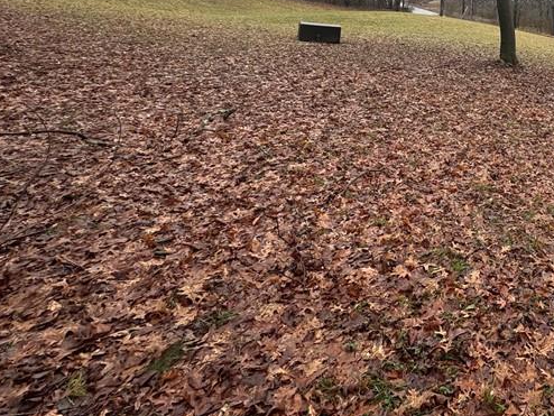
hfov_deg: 50.5
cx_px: 547
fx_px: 464
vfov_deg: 43.8
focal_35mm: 29
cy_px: 37
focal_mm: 2.22
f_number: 2.2
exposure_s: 1/322
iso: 40
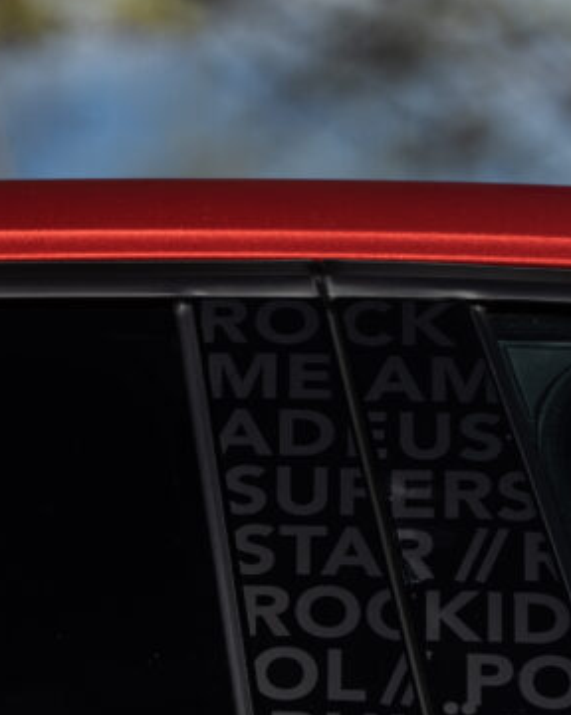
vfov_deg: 5.4
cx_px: 335
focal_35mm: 360
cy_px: 802
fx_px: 7618
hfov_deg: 4.3
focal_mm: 135
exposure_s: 1/2500
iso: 200
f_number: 2.8
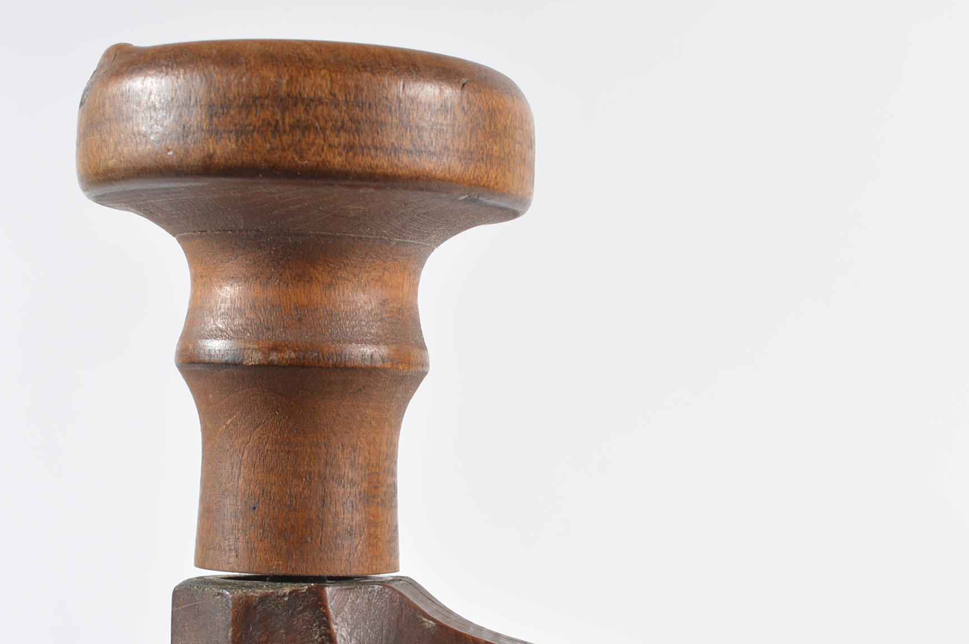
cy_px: 487
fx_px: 2040
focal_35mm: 76
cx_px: 516
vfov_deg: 17.8
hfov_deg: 26.7
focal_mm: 29
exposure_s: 1/160
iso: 100
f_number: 11
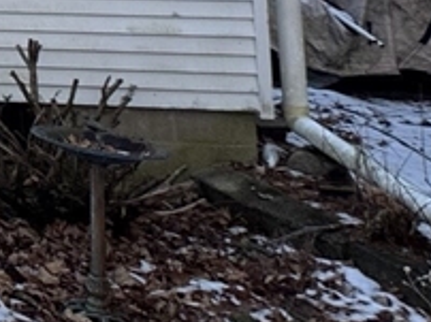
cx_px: -433
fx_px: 883
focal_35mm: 71
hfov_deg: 18.3
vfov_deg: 17.7
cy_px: -209
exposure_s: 1/99
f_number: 2.2
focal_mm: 2.22
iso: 80
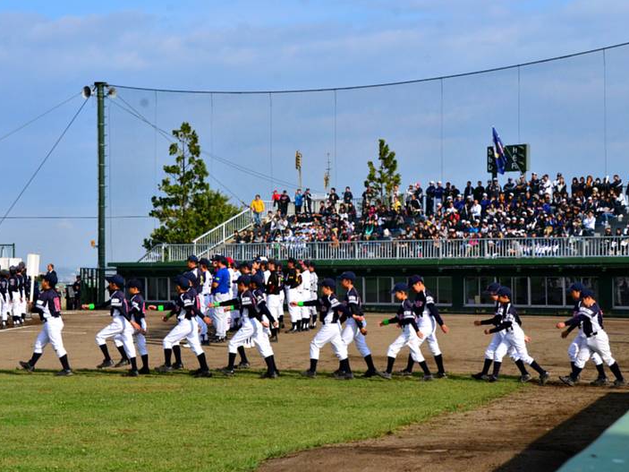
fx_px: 1936
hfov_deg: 18.5
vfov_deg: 13.9
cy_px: 236
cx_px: 281
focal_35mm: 107
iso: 800
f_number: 10
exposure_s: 1/1600
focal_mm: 65
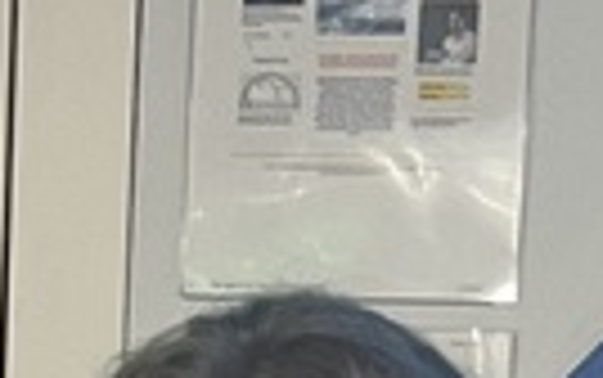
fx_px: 3454
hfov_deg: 10.0
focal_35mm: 210
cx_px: 410
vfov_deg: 5.5
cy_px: 1467
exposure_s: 1/60
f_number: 1.6
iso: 250
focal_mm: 5.1
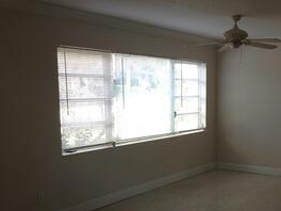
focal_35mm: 53
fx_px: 430
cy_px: 144
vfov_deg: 27.3
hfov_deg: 35.9
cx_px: 180
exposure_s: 1/60
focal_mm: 4.28
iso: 50
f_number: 2.4
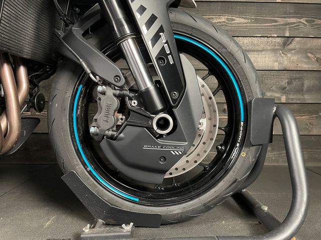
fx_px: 241
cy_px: 120
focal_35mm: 26
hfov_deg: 67.3
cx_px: 160
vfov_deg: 53.1
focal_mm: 4.2
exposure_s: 1/25
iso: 500
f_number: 1.6
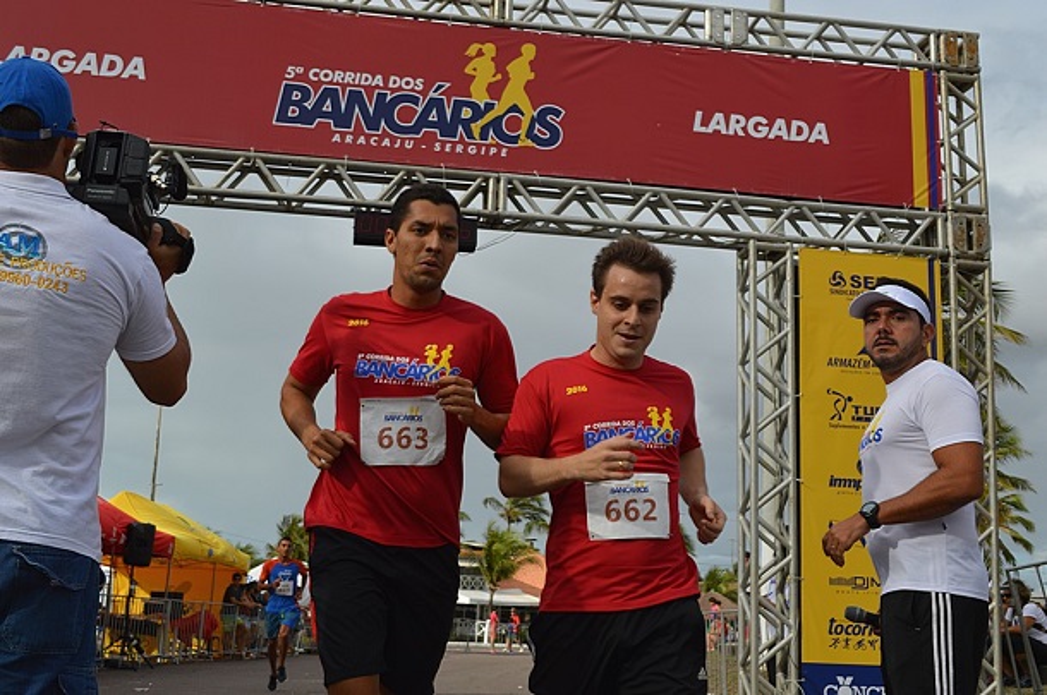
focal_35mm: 45
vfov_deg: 29.8
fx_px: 1307
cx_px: 524
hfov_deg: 43.7
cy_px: 348
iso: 100
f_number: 8
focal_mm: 30
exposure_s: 1/250
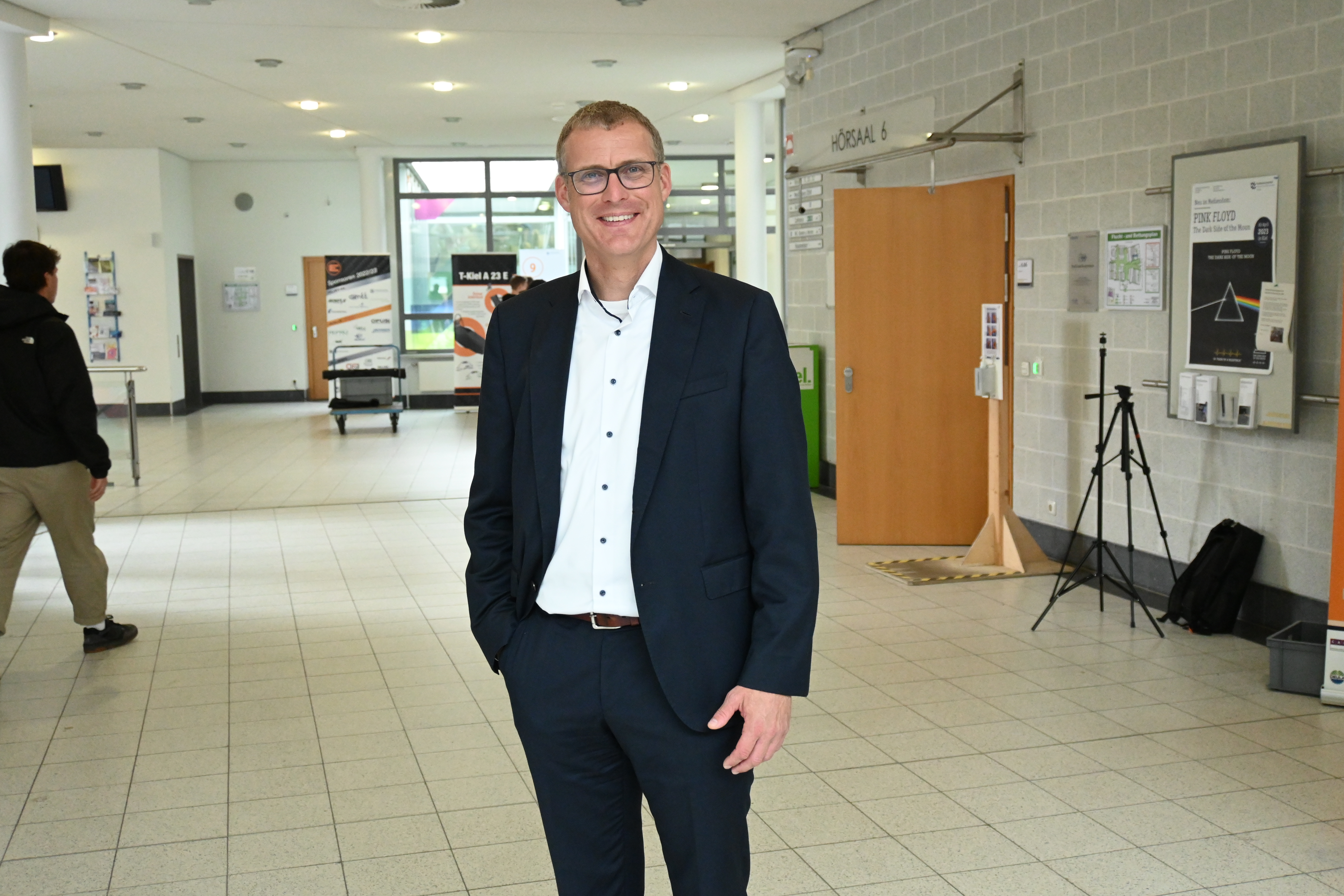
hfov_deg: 49.6
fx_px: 1456
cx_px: 672
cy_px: 448
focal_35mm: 39
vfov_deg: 34.2
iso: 3200
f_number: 4.5
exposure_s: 1/125
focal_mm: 26
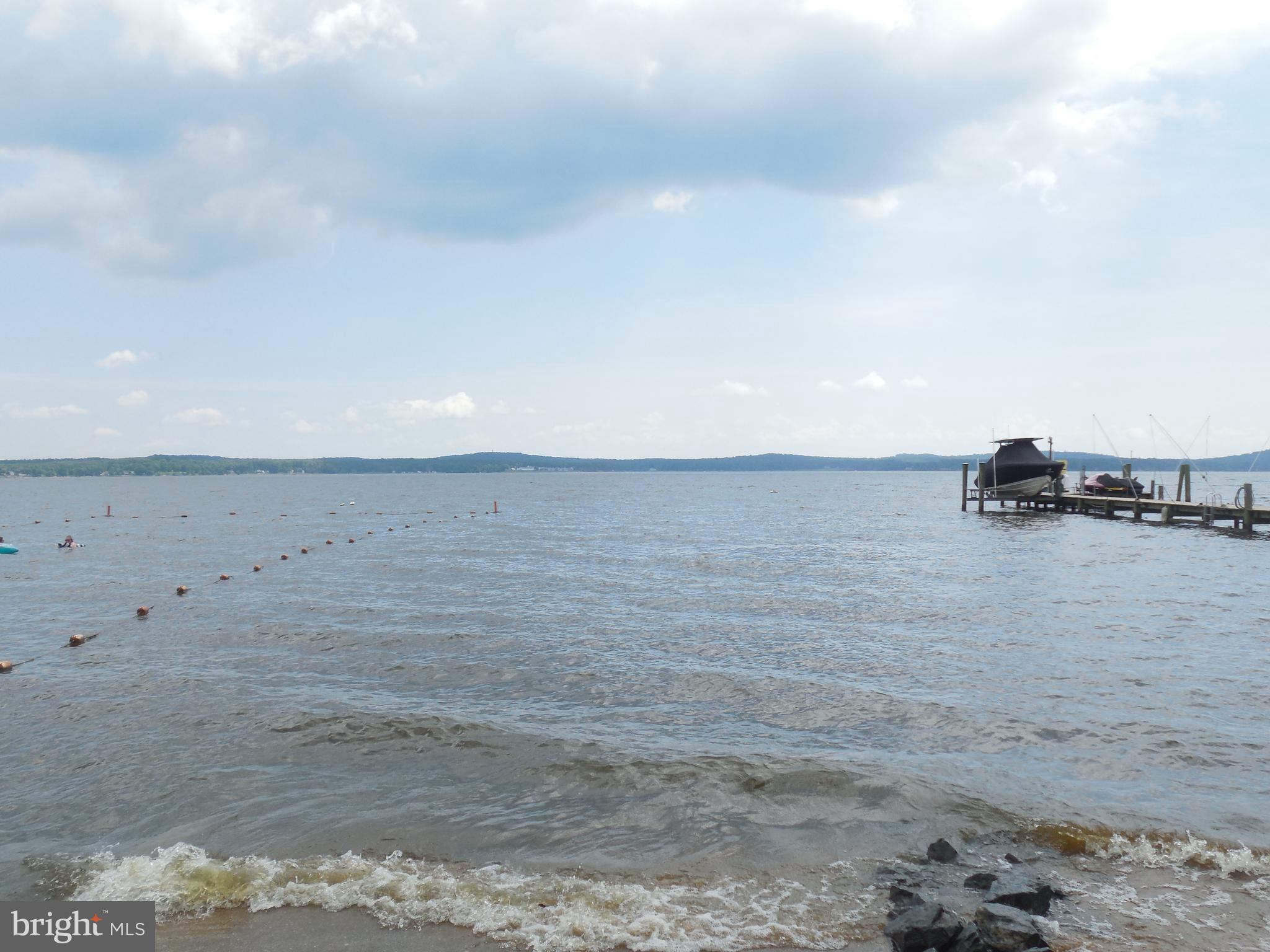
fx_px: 1101
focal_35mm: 30
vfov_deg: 46.8
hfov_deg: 60.0
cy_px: 476
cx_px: 635
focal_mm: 5.3
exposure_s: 1/1000
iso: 125
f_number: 3.8
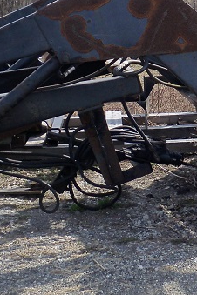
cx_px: 150
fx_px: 763
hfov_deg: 14.6
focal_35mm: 93
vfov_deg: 21.6
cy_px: 47
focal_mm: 6.3
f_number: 3.5
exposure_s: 1/640
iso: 200
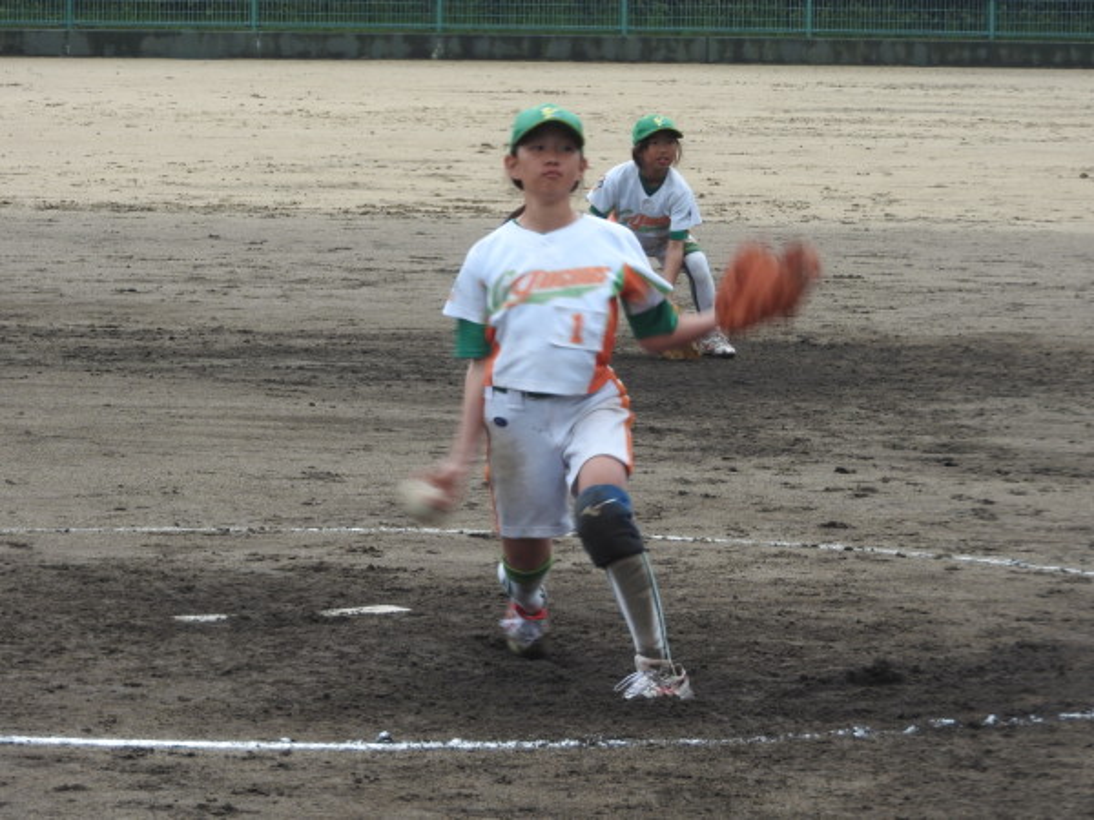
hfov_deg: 9.0
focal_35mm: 220
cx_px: 547
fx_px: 6953
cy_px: 410
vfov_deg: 6.8
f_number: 5.3
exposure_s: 1/125
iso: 100
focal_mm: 39.4
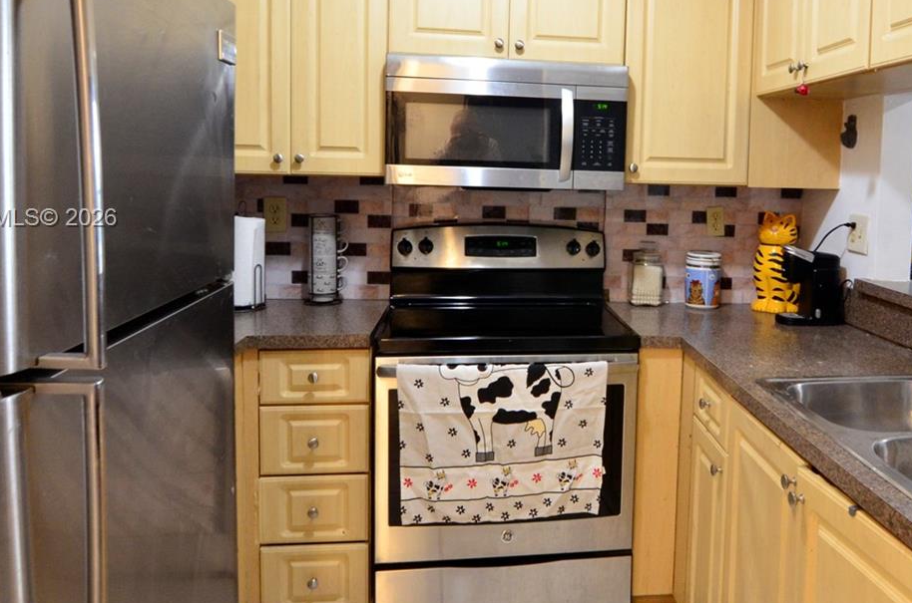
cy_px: 220
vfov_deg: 44.5
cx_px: 605
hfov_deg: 62.5
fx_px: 730
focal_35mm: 29
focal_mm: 11
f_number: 8
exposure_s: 1/15
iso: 1250
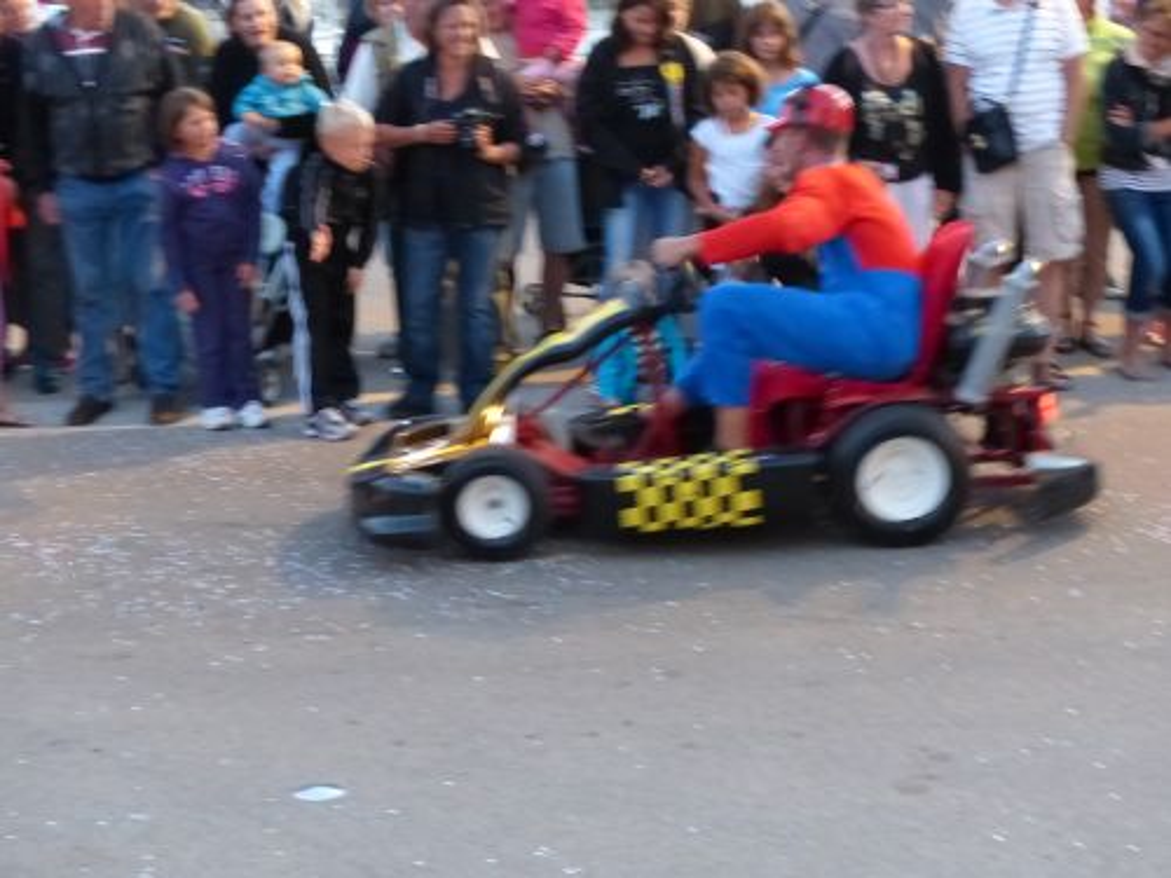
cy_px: 439
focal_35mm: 63
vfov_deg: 23.3
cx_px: 586
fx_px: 2131
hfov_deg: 30.7
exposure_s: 1/20
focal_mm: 11.4
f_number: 2.8
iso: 800
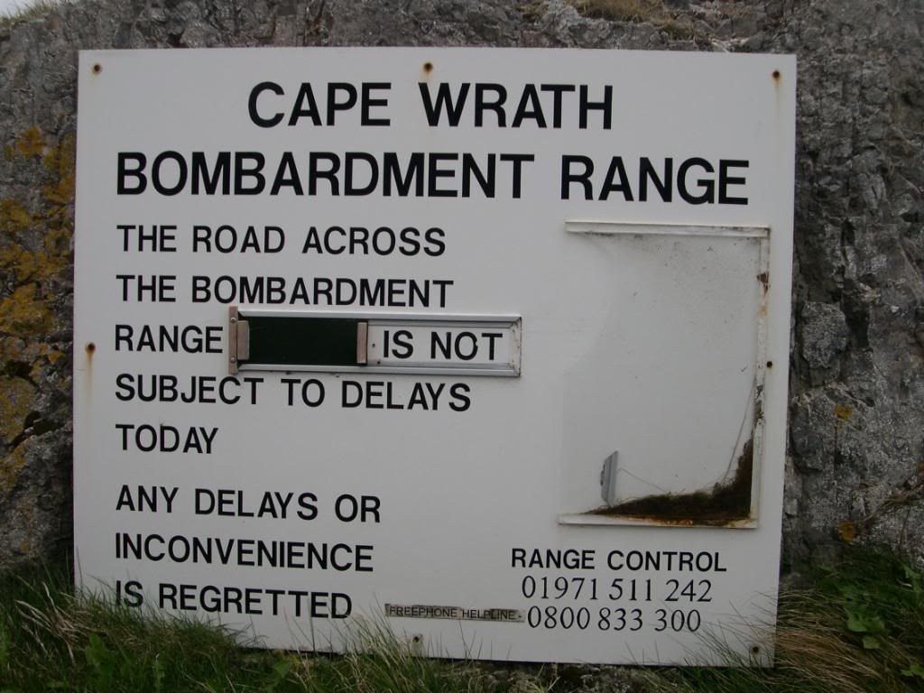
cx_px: 462
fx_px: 1014
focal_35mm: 38
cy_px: 346
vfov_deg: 37.7
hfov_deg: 49.0
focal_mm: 8
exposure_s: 1/140
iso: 100
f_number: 7.6
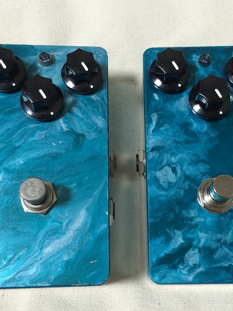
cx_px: 131
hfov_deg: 35.1
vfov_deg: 45.8
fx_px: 368
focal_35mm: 41
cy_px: 155
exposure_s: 1/33
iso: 200
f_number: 2.2
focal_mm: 4.12
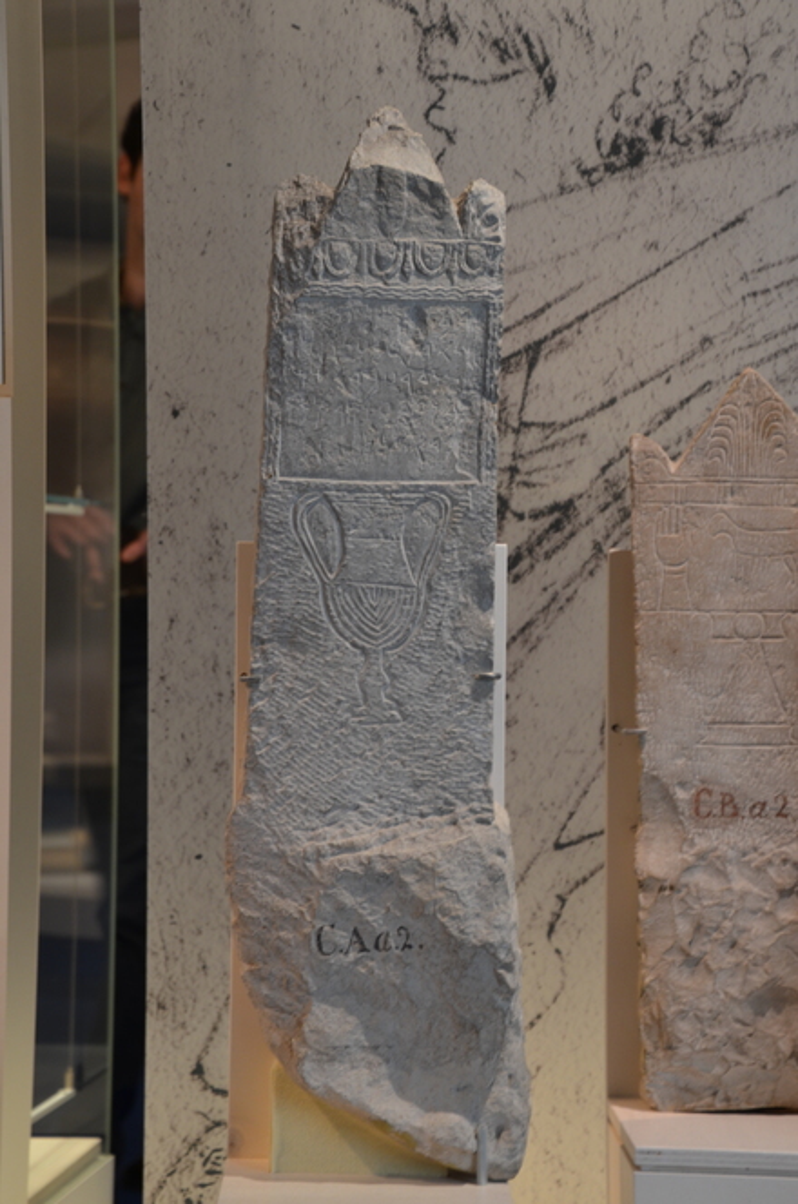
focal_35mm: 78
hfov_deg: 17.4
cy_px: 602
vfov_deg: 26.0
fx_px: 2604
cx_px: 399
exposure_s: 1/15
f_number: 5
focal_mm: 52
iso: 400
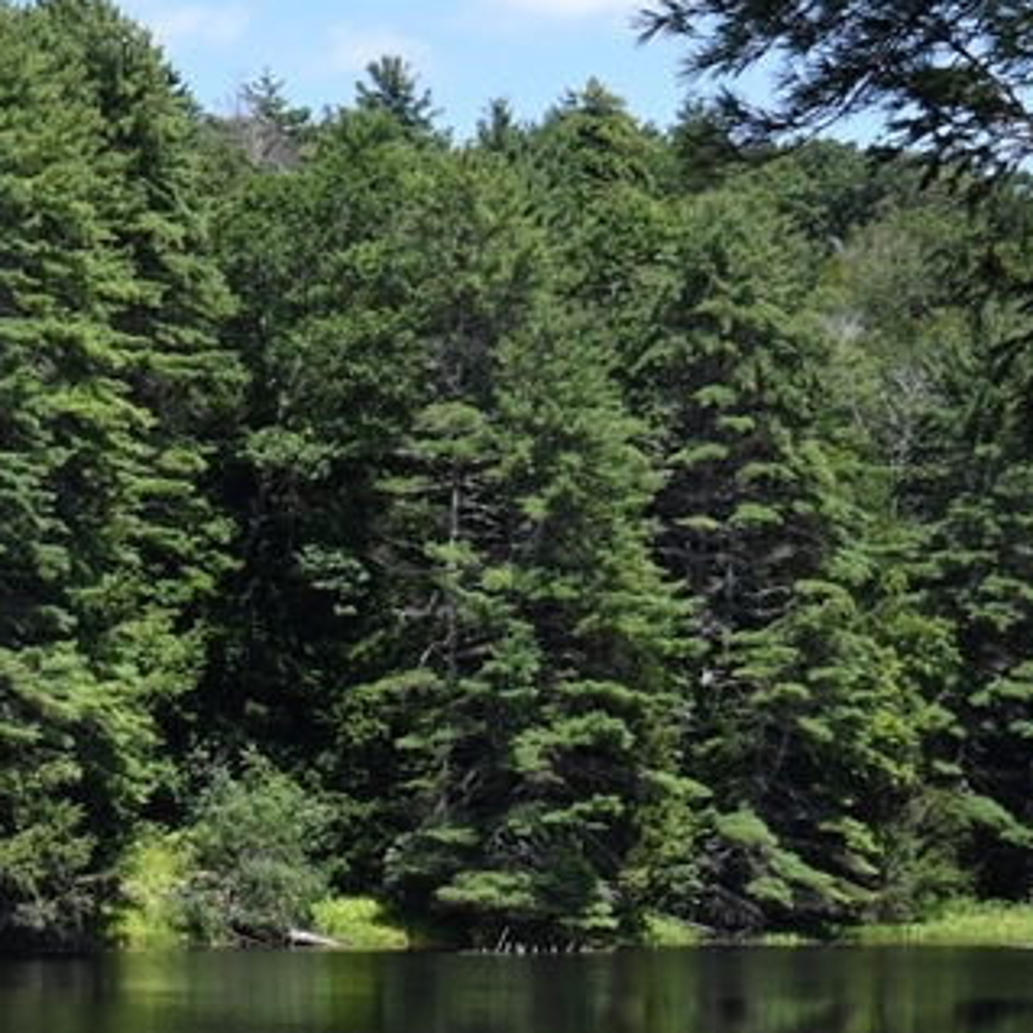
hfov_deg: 12.2
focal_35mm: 142
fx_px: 4794
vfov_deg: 12.2
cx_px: 94
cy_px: 1048
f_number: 8
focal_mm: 52
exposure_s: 1/2000
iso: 1600
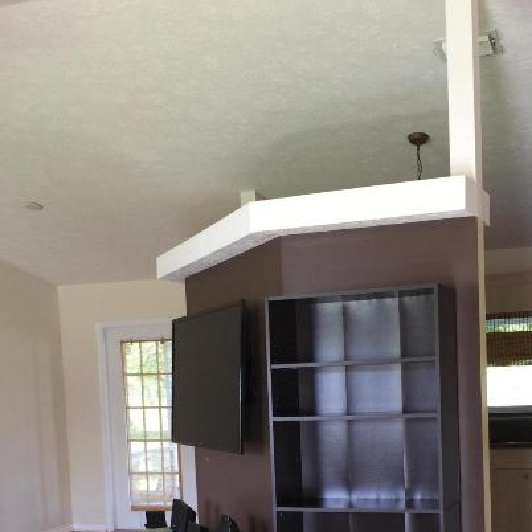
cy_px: 450
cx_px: 337
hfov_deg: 34.5
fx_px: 852
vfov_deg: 33.3
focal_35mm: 49
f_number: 2.2
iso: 50
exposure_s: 1/15
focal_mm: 4.15
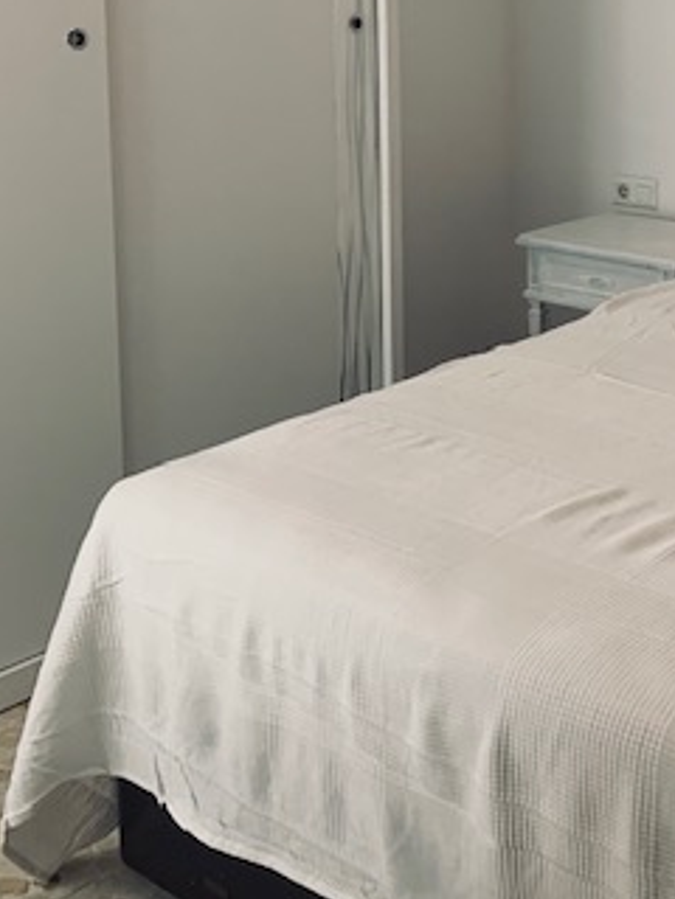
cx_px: 667
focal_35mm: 52
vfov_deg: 35.0
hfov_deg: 26.6
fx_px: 1352
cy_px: 118
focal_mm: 4.25
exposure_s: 1/50
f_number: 1.8
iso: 80
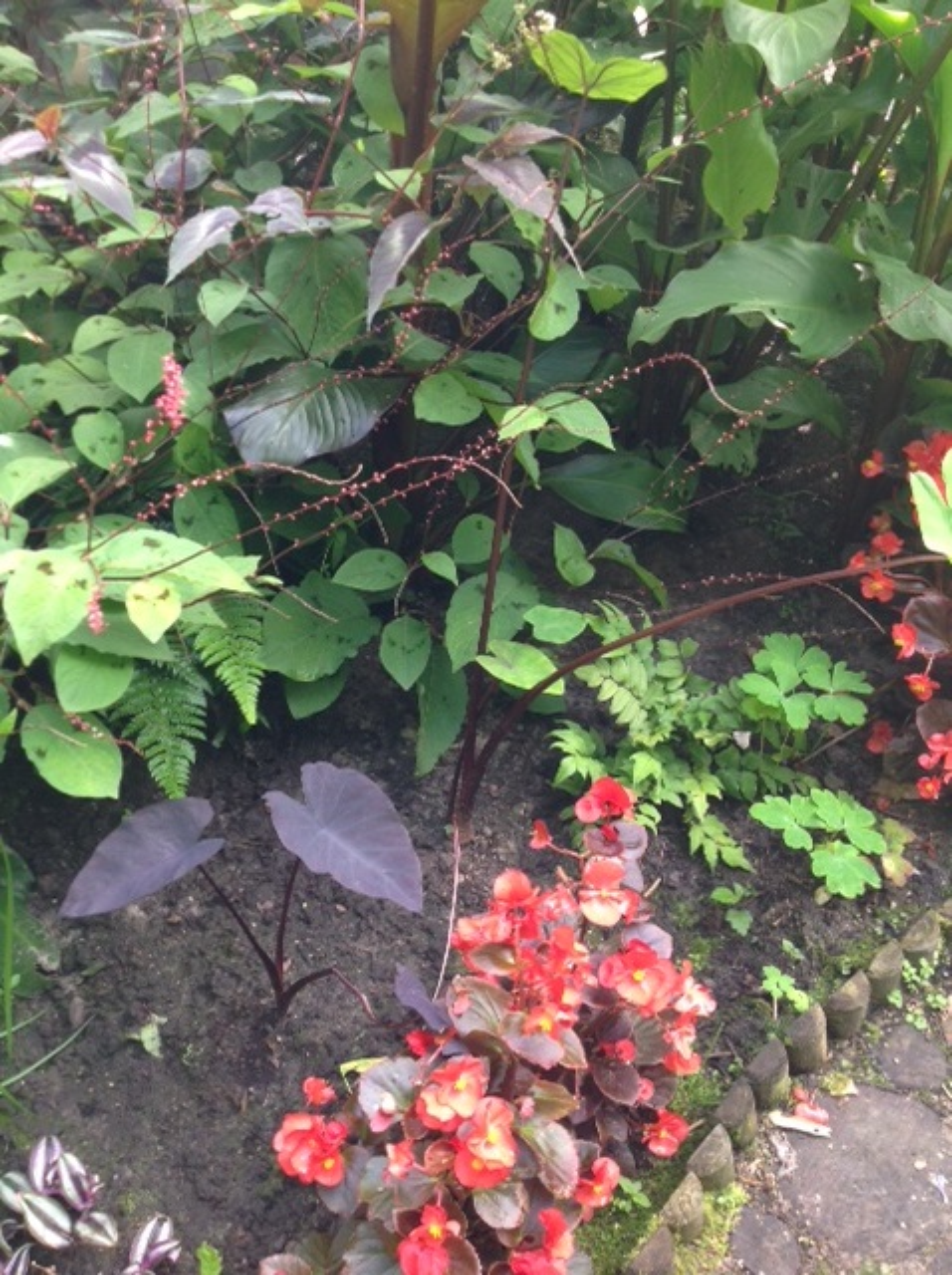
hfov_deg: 40.6
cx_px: 476
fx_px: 1287
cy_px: 638
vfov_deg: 52.7
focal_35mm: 35
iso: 50
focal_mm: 4.28
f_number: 2.4
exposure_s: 1/60
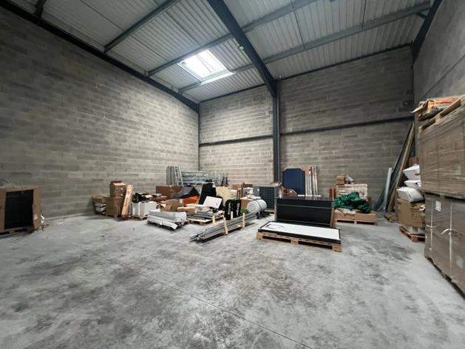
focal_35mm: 13
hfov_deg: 106.2
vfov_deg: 89.9
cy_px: 174
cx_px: 232
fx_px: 175
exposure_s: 1/60
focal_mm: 1.57
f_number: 1.8
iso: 800
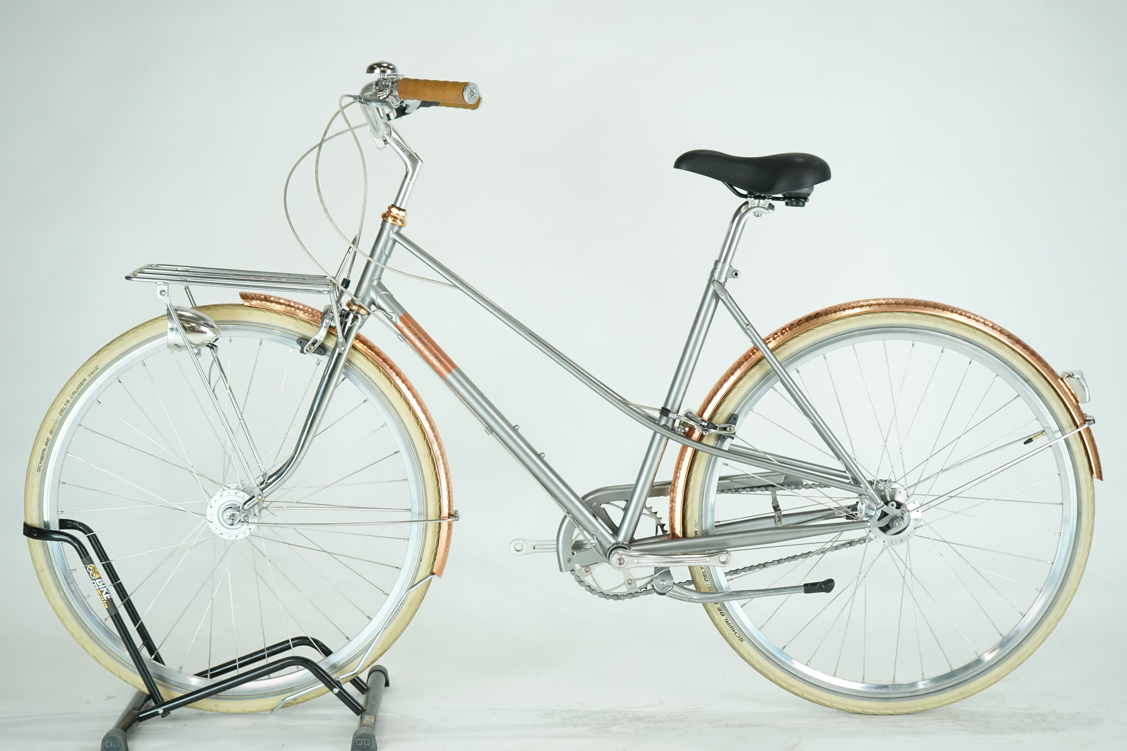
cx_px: 564
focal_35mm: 57
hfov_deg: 35.1
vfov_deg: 23.8
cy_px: 376
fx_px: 1784
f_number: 5.6
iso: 1600
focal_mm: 57
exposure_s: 1/200
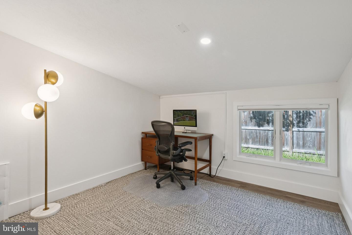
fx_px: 166
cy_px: 118
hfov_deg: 93.3
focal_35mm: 17
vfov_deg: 70.5
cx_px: 176
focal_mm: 17
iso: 640
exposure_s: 1/40
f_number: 7.1
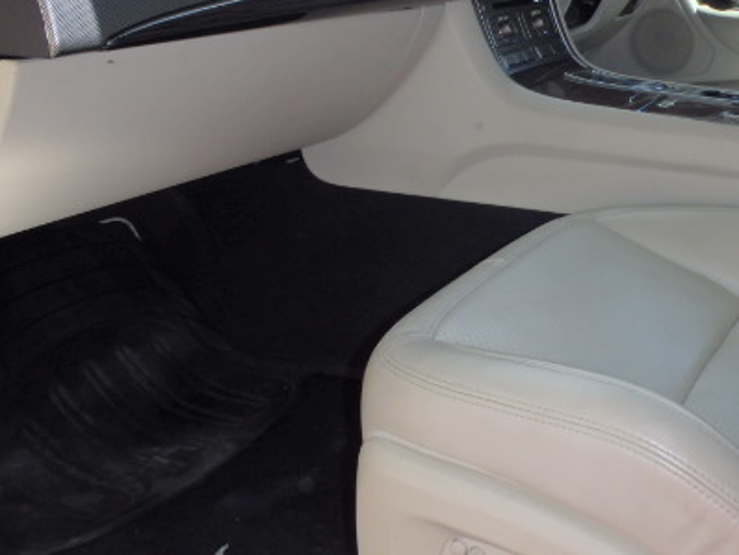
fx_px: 961
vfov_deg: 31.5
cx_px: 533
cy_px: 124
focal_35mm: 45
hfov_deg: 41.1
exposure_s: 1/500
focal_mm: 5
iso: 125
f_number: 3.9
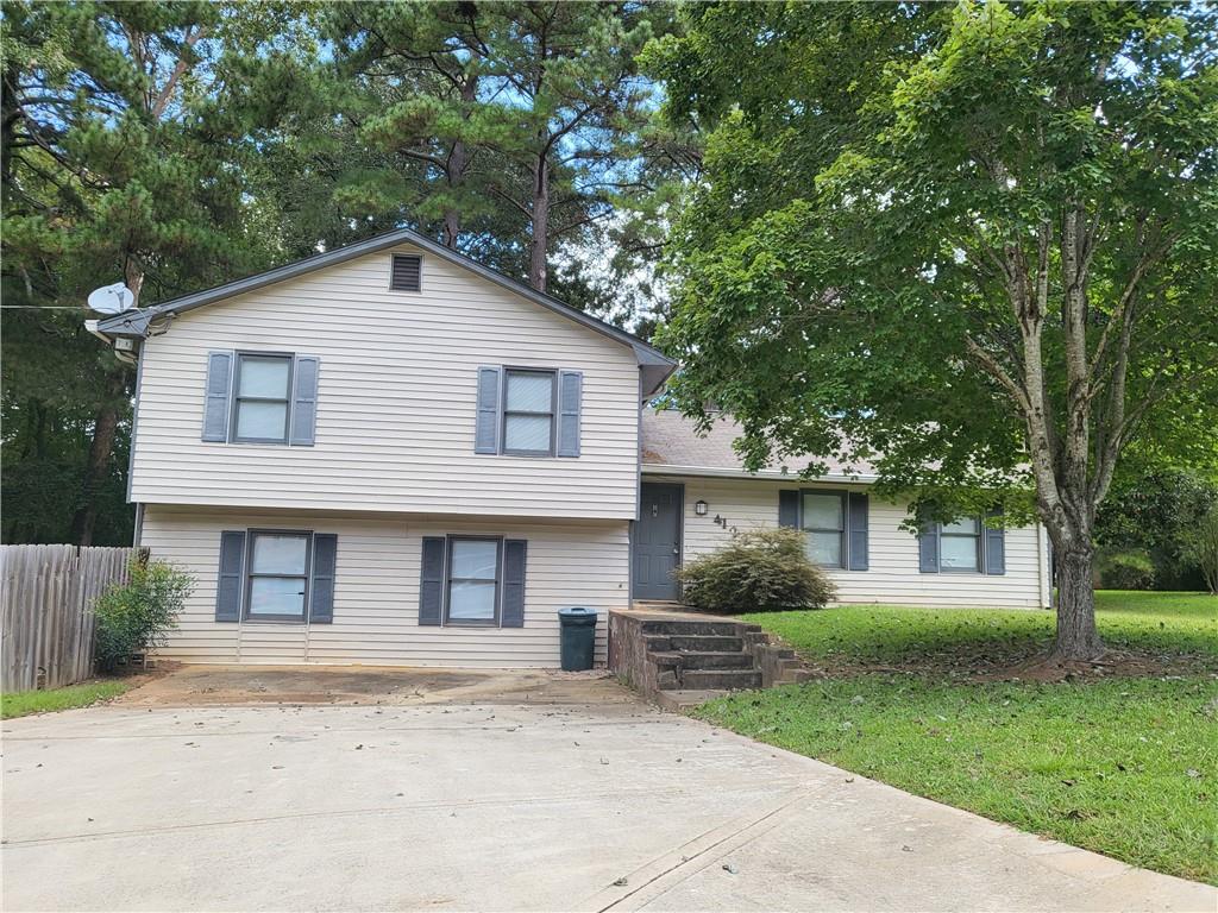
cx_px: 609
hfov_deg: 67.3
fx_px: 915
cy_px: 456
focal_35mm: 26
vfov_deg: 53.1
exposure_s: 1/641
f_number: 1.8
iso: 50
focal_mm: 4.25
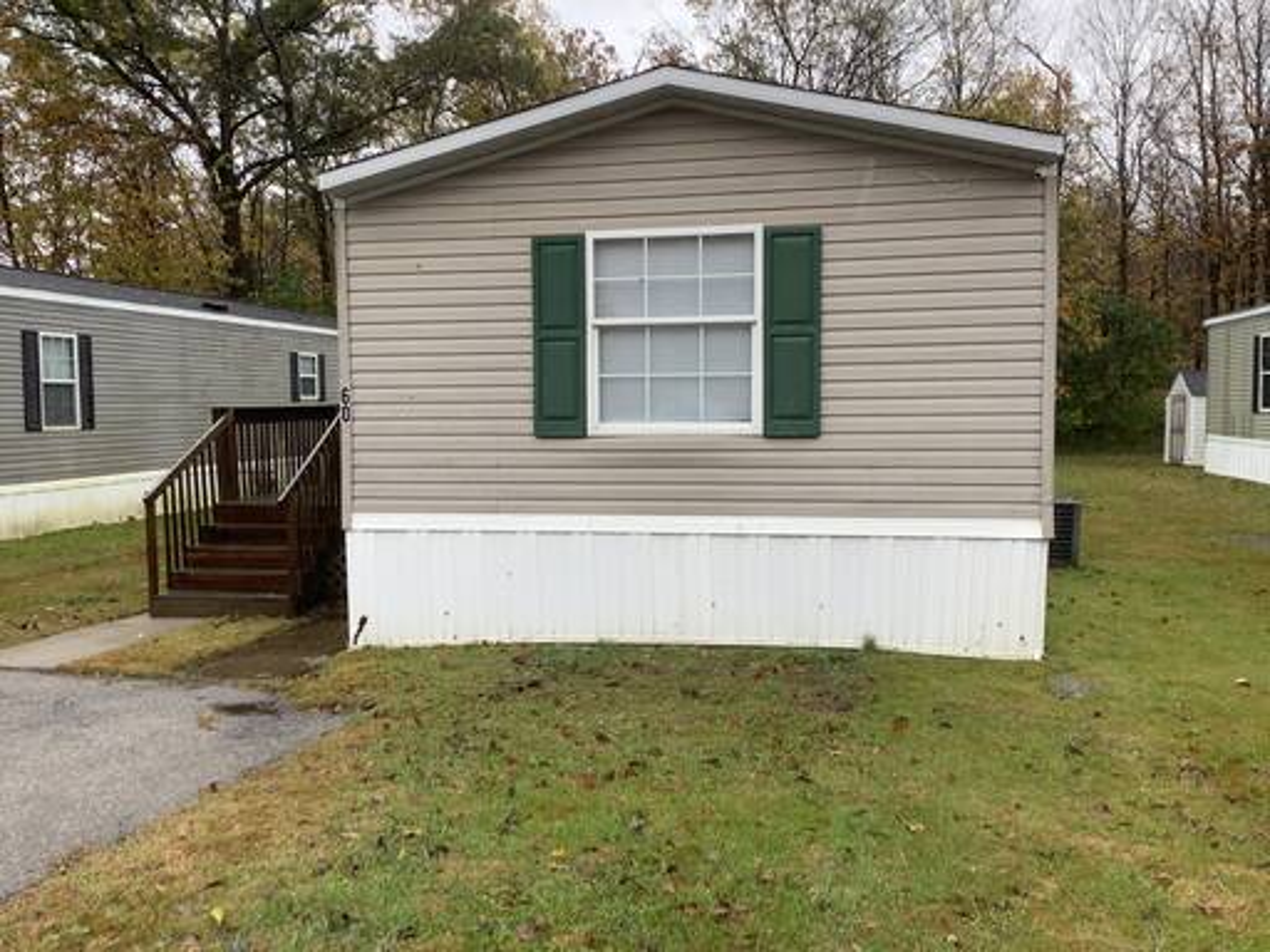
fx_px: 1137
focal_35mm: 31
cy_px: 476
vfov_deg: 45.4
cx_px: 635
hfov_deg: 58.4
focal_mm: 3.3
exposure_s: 1/120
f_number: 2.4
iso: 32
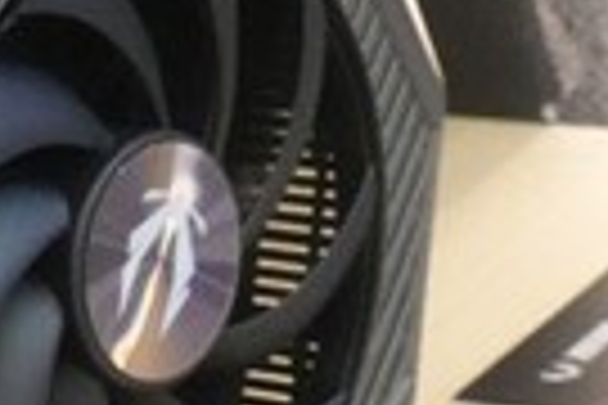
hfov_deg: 7.0
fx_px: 4712
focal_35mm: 279
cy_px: 292
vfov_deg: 4.9
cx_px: -739
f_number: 11
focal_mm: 23.14
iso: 6400
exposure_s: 1/40
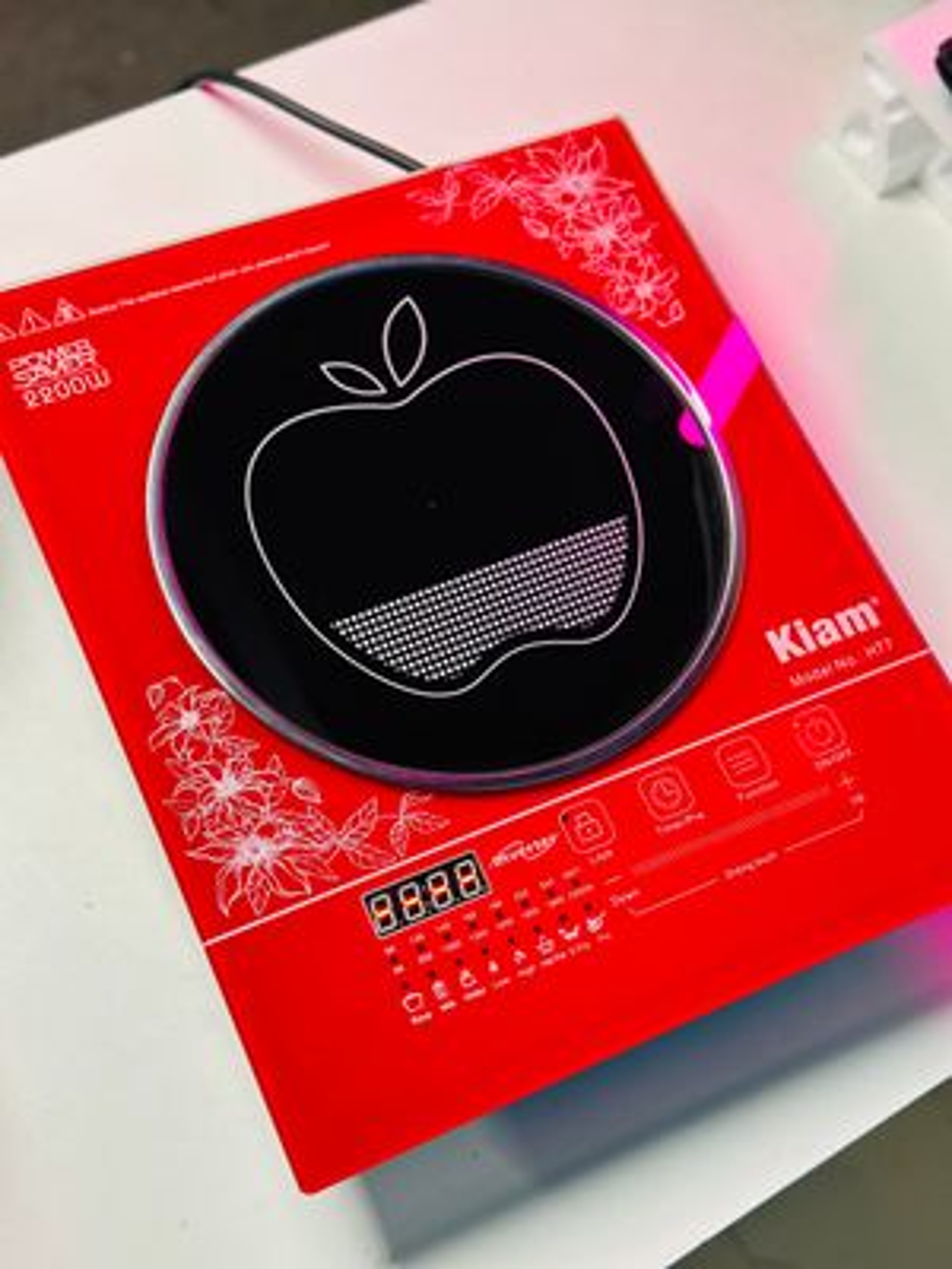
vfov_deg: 39.7
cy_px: 634
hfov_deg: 30.3
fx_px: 1760
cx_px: 476
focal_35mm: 48
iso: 320
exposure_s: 1/53
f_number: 1.78
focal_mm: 6.86
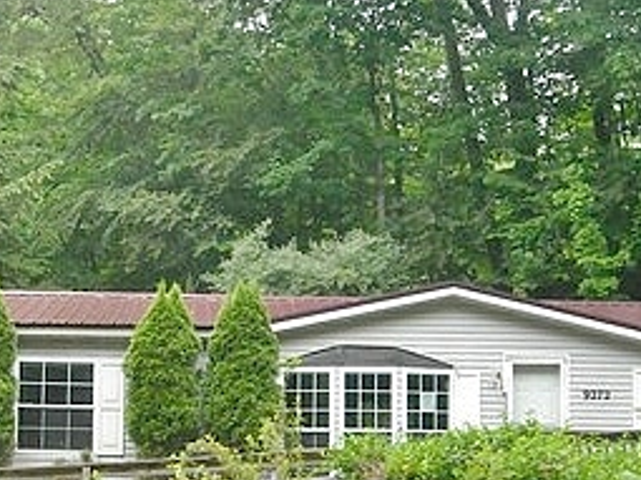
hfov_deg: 22.1
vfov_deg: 16.7
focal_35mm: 88
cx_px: 163
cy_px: 332
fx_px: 1629
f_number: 2.8
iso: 270
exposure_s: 1/60
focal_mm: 5.7
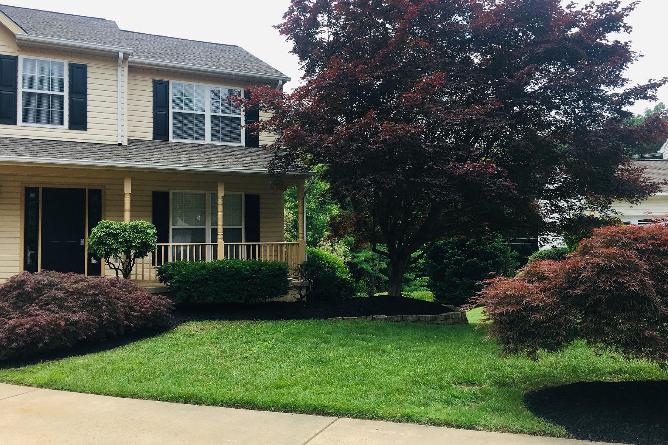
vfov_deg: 42.3
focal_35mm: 31
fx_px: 575
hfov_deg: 60.3
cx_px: 339
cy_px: 219
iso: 25
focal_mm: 4.15
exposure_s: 1/746
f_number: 2.2
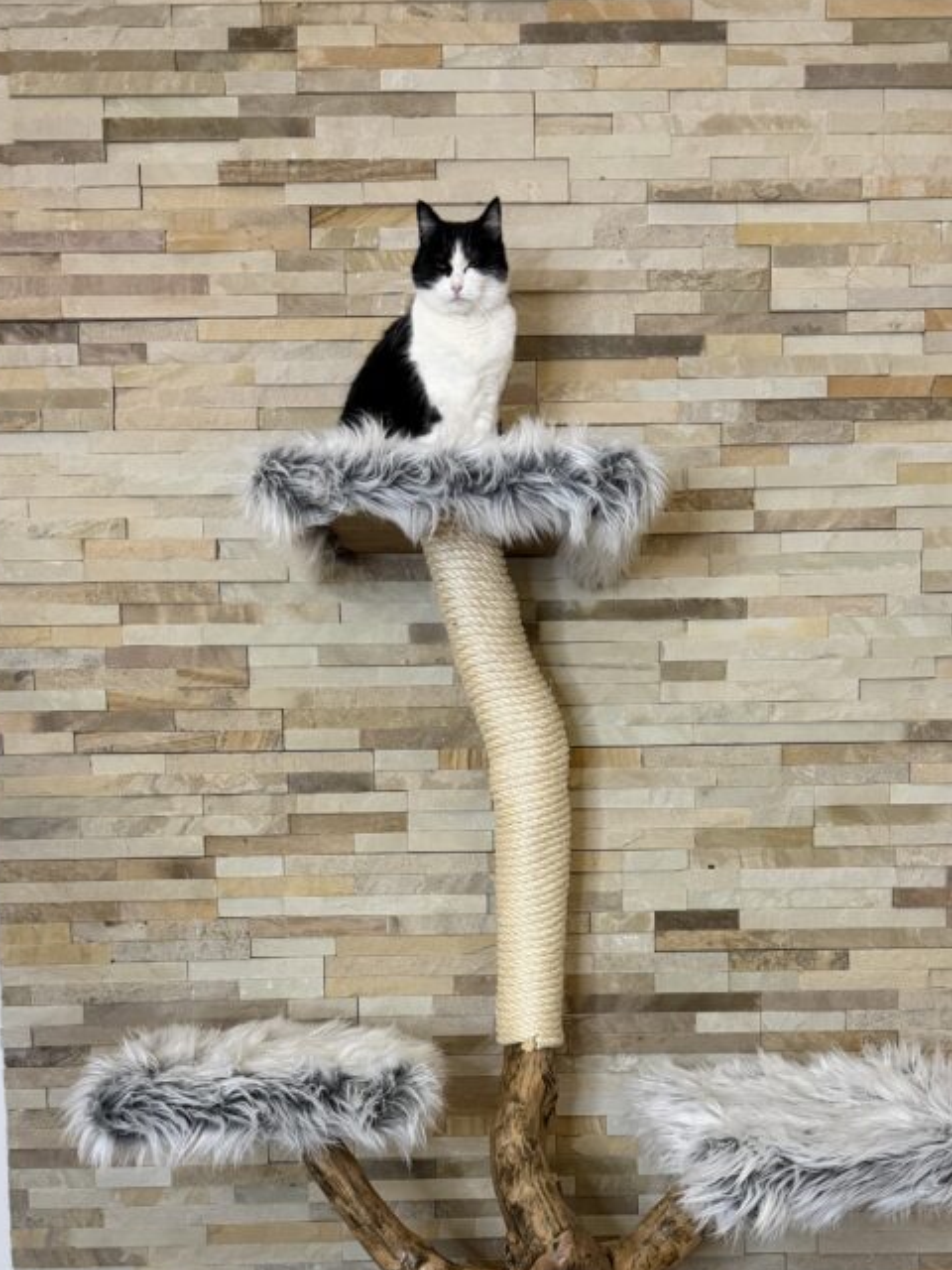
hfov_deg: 39.6
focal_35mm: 36
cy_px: 849
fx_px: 1320
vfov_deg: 50.4
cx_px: 528
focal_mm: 6.76
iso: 400
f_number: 1.78
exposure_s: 1/50
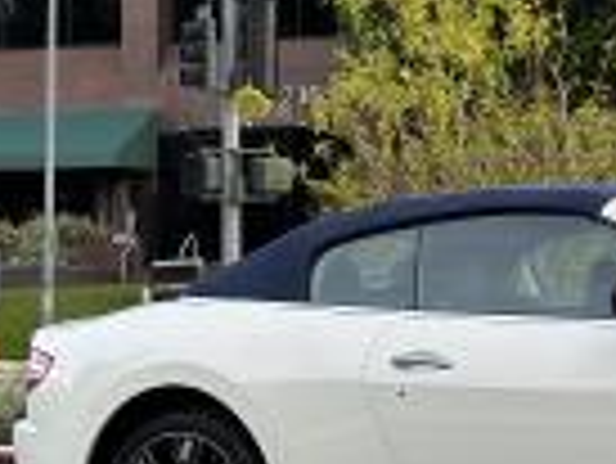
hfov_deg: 11.0
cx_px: 737
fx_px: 3135
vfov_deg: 8.4
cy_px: -108
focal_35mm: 176
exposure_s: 1/654
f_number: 1.78
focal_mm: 6.86
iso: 80
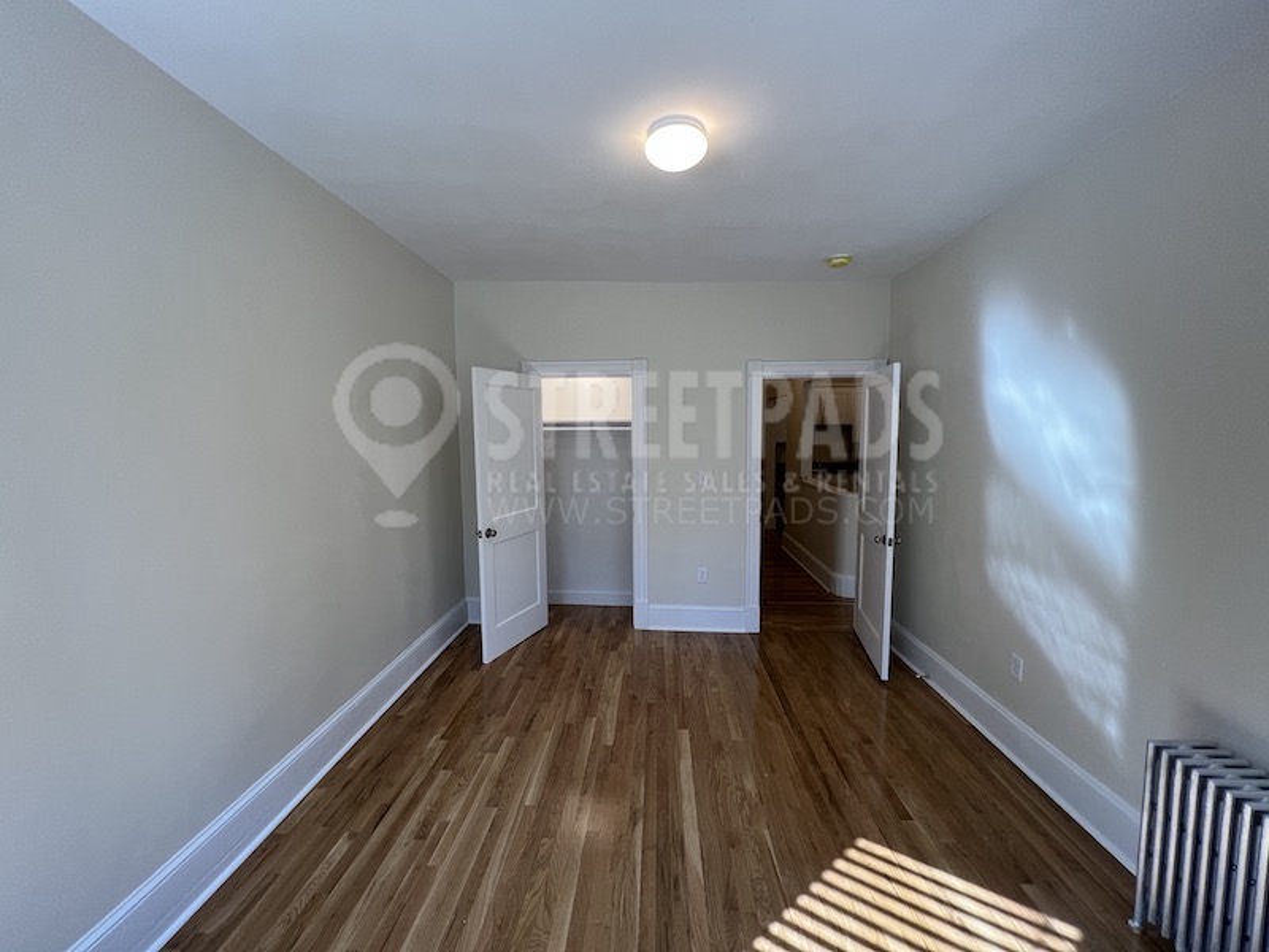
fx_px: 477
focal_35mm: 13
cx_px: 634
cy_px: 476
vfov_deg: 89.9
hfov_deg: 106.2
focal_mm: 1.57
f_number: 1.8
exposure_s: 1/120
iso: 80
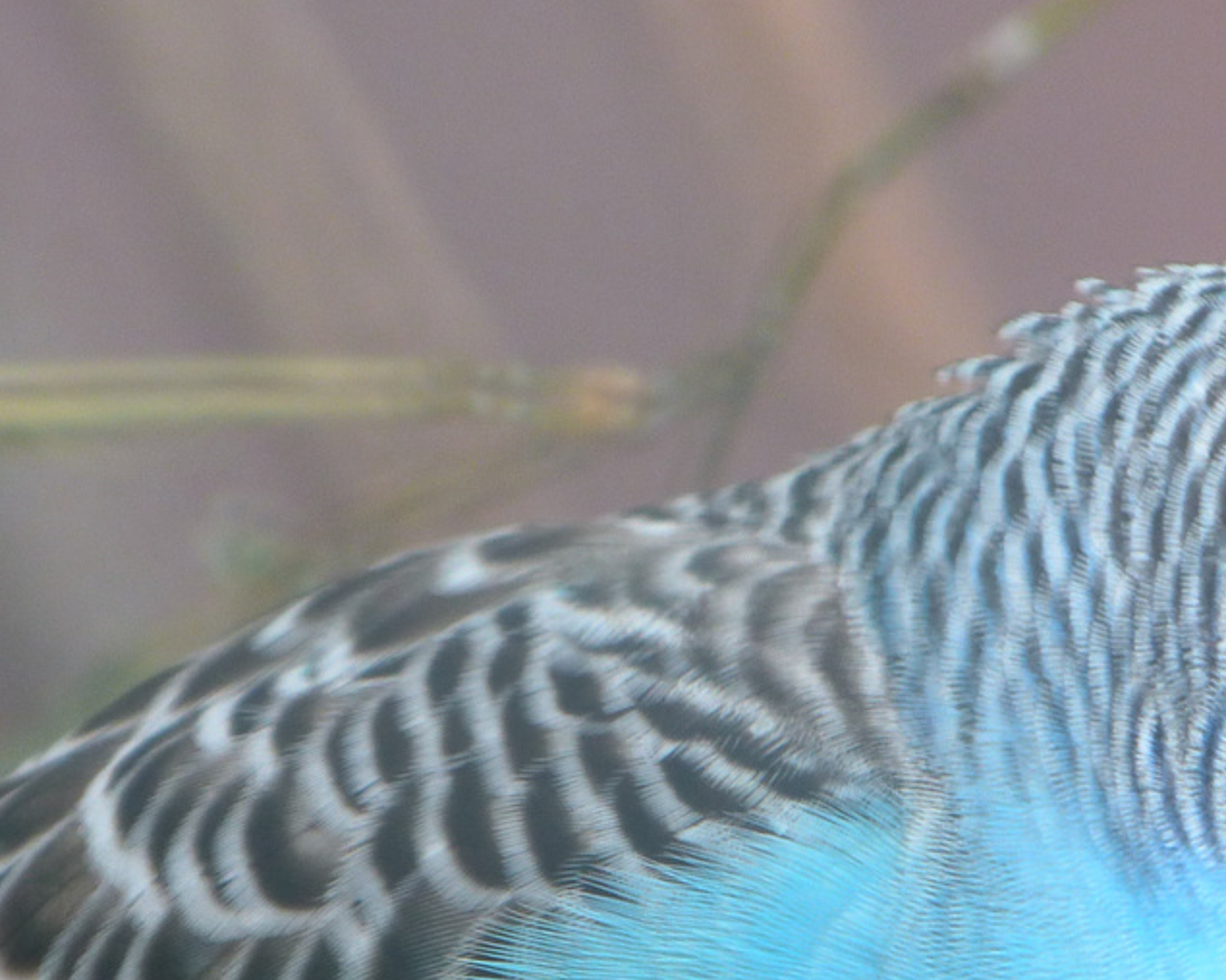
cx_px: 834
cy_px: 905
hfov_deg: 1.5
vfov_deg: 1.2
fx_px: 48223
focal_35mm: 1329
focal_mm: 108
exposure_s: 1/125
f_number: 5
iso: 160
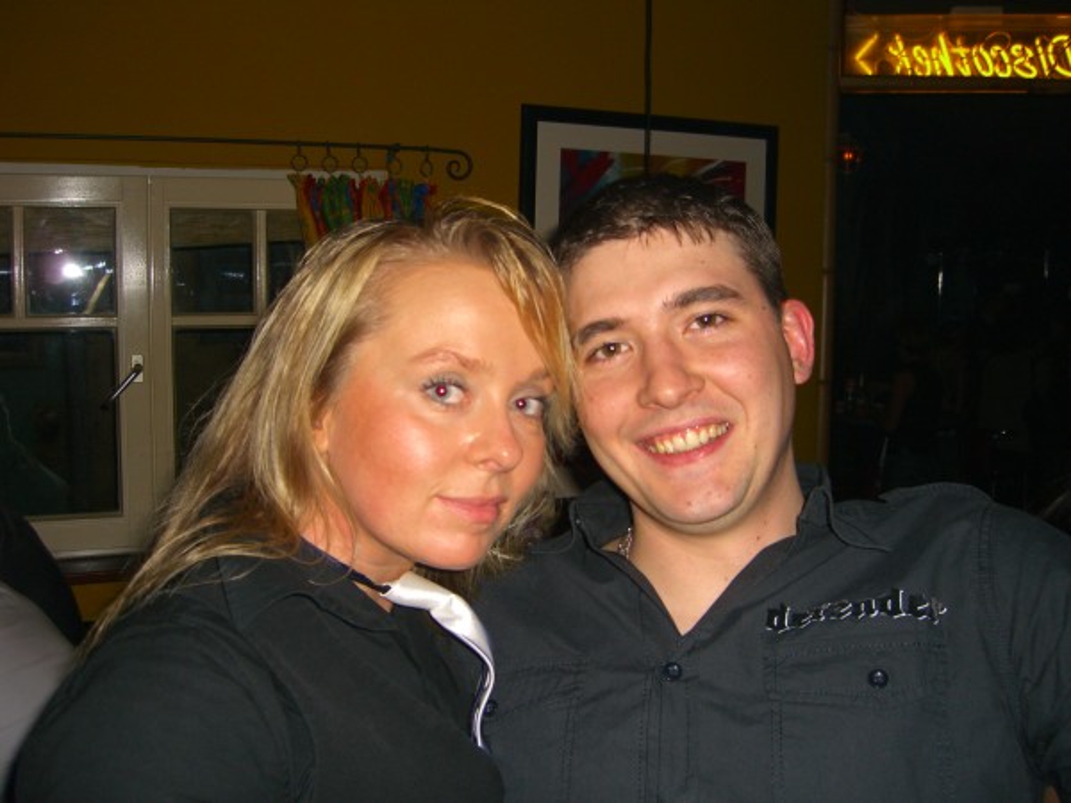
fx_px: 1176
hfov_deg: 49.0
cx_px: 536
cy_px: 402
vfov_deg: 37.7
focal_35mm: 38
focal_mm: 7.9
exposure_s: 1/60
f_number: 2.8
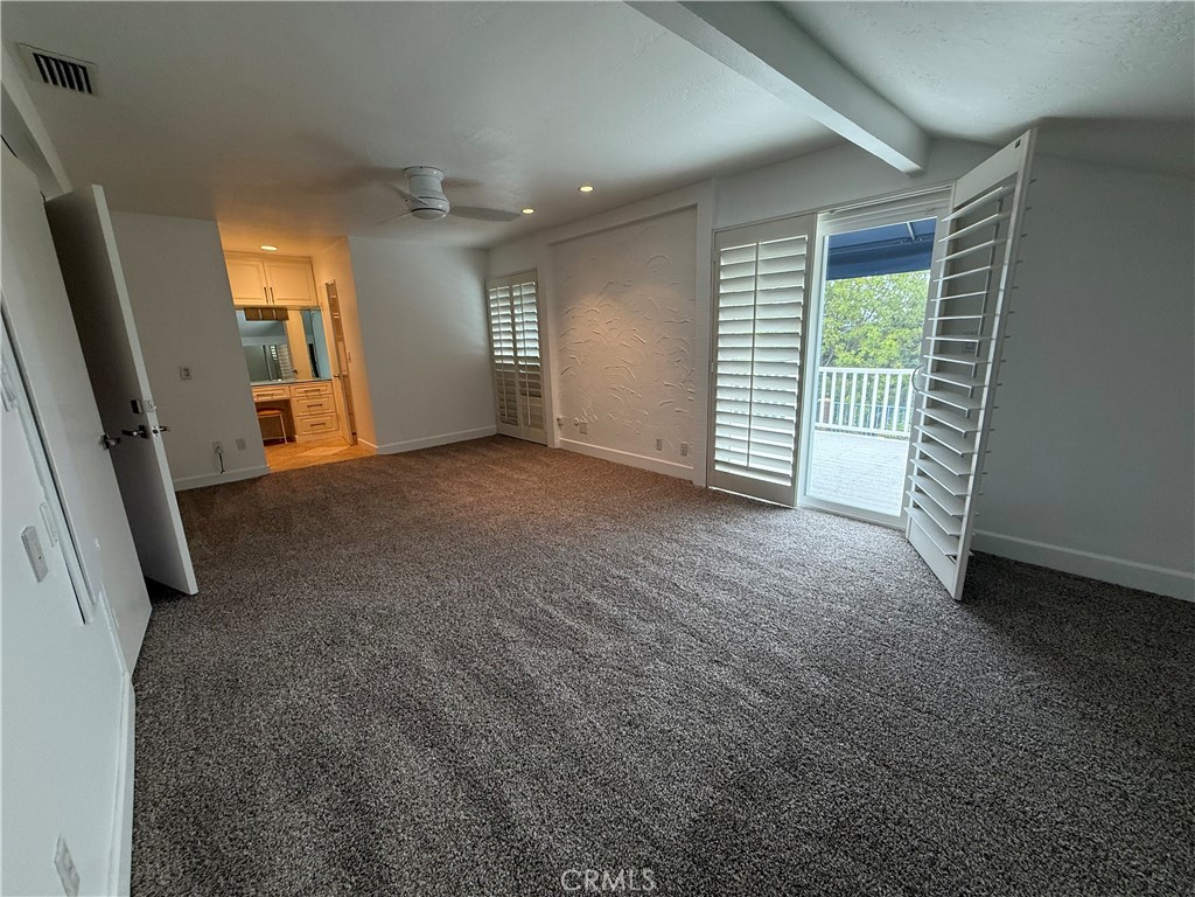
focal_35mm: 14
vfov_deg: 85.7
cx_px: 598
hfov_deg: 102.1
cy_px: 448
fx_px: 483
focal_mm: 2.22
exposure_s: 1/120
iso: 160
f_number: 2.2
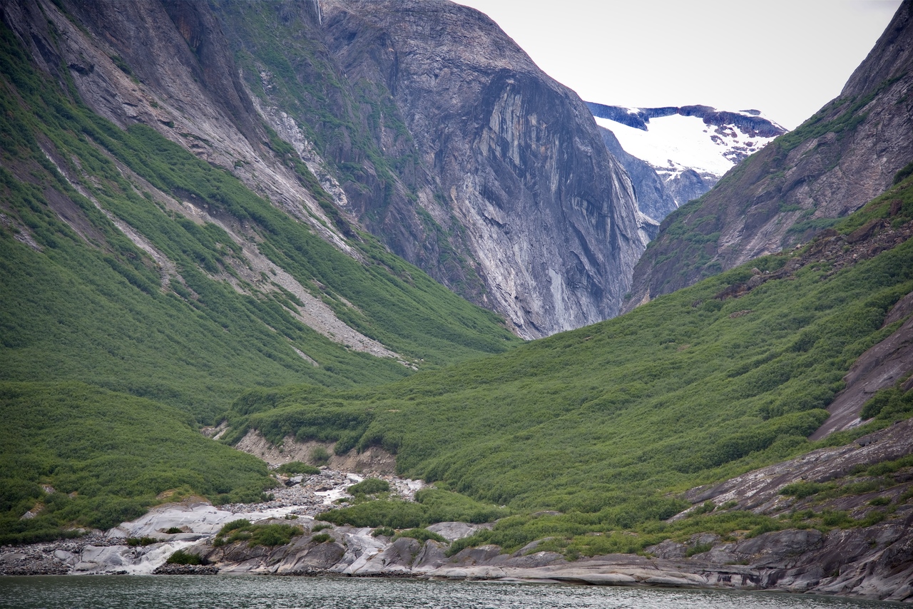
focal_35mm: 86
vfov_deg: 15.9
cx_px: 456
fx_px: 2181
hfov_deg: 23.6
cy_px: 304
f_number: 4
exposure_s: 1/200
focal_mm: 86
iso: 110
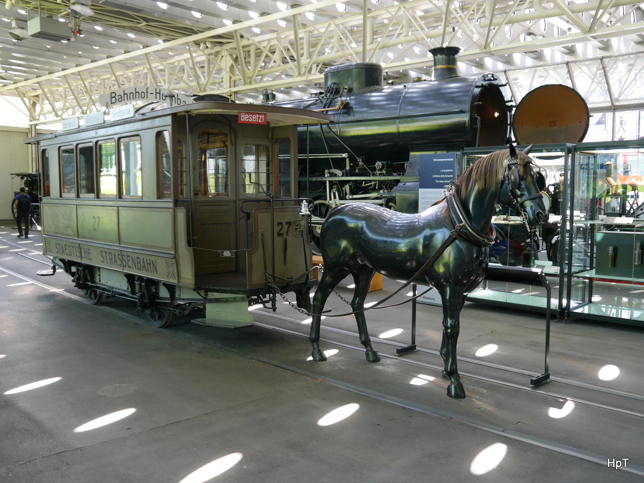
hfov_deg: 54.0
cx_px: 322
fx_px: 633
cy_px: 242
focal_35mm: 34
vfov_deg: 41.8
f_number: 3.9
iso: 500
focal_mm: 17
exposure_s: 1/60
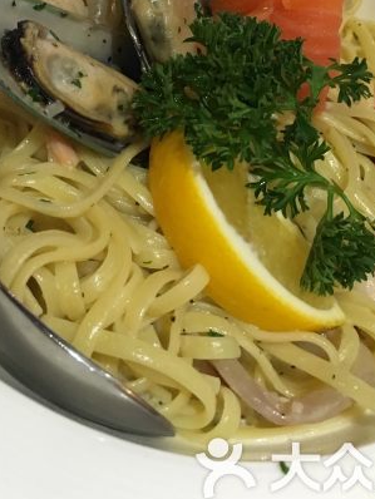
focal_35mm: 51
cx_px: 181
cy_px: 94
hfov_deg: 28.6
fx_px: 736
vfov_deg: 36.1
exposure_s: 1/17
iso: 200
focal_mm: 4.15
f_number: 2.2
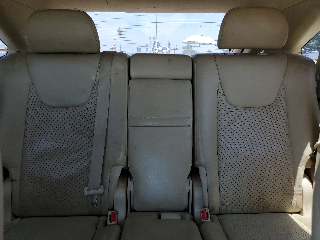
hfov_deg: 67.3
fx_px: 240
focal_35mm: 26
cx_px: 160
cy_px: 120
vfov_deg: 53.1
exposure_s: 1/256
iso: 50
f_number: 1.5
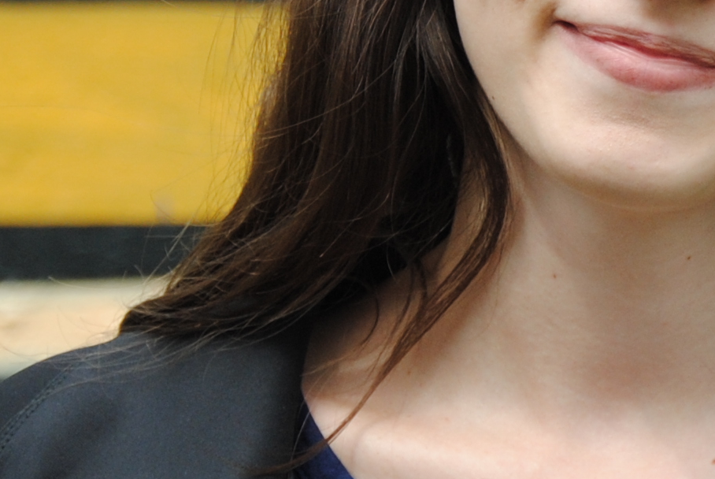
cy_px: 68
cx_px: 931
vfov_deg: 3.7
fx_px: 7378
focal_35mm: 371
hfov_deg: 5.5
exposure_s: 1/400
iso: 200
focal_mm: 58
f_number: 5
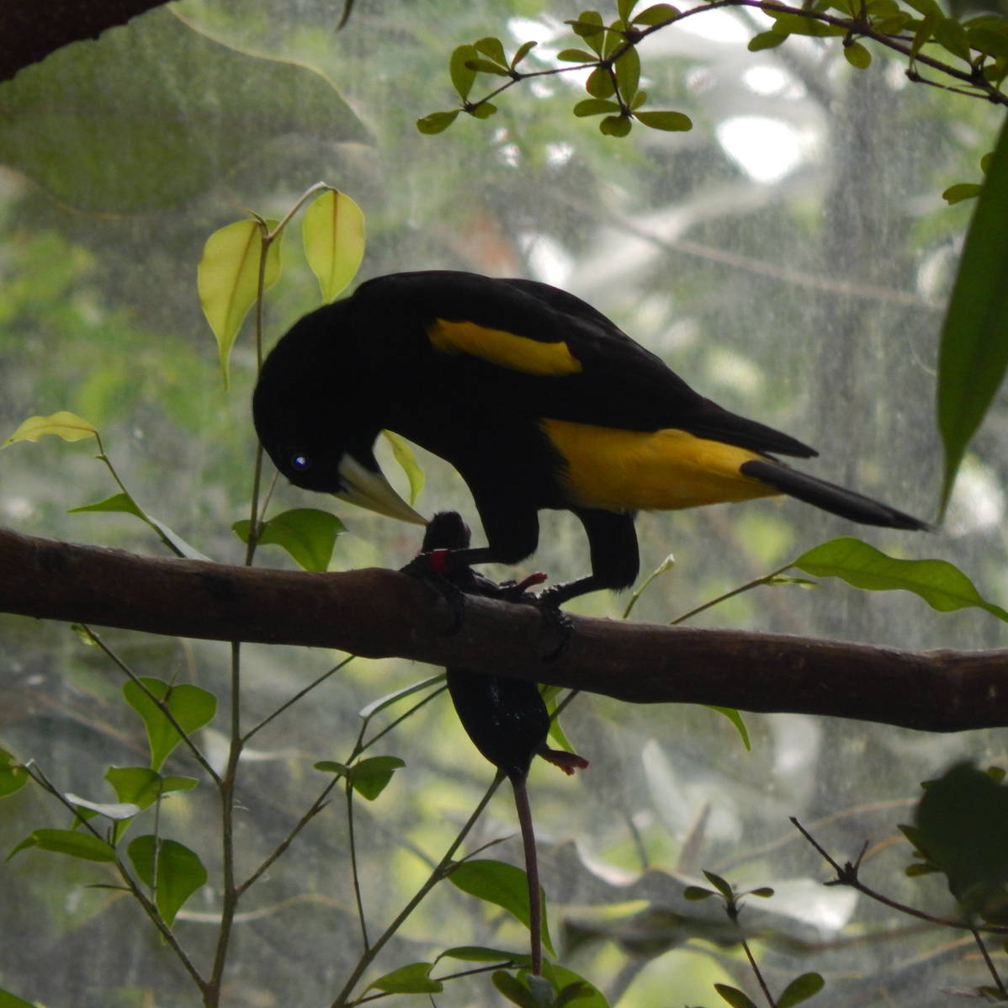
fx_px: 26257
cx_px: 532
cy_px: 504
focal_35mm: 797
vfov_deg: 2.2
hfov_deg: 2.2
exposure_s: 1/125
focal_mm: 120
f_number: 5.8
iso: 320
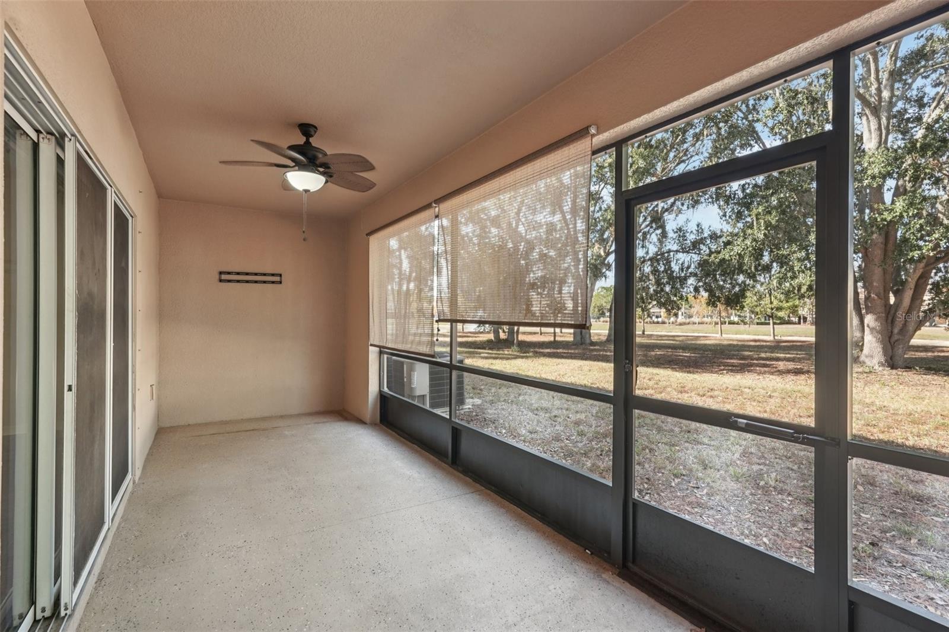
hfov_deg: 96.7
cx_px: 474
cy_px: 316
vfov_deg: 73.7
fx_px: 422
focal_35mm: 16
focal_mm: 16
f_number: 8
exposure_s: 1/25
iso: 400
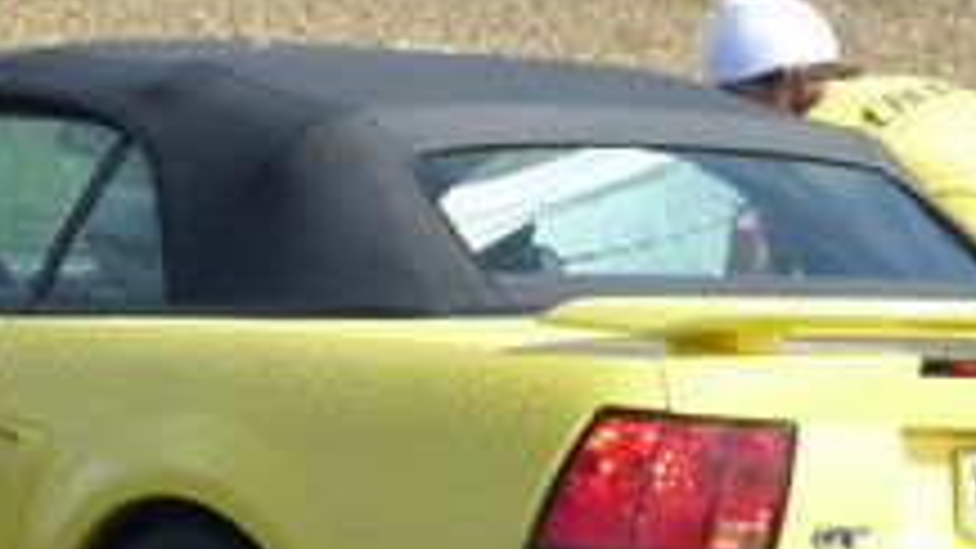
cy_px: 378
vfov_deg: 3.8
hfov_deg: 6.7
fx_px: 8332
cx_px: 234
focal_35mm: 322
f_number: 5.1
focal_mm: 16.5
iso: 100
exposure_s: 1/320
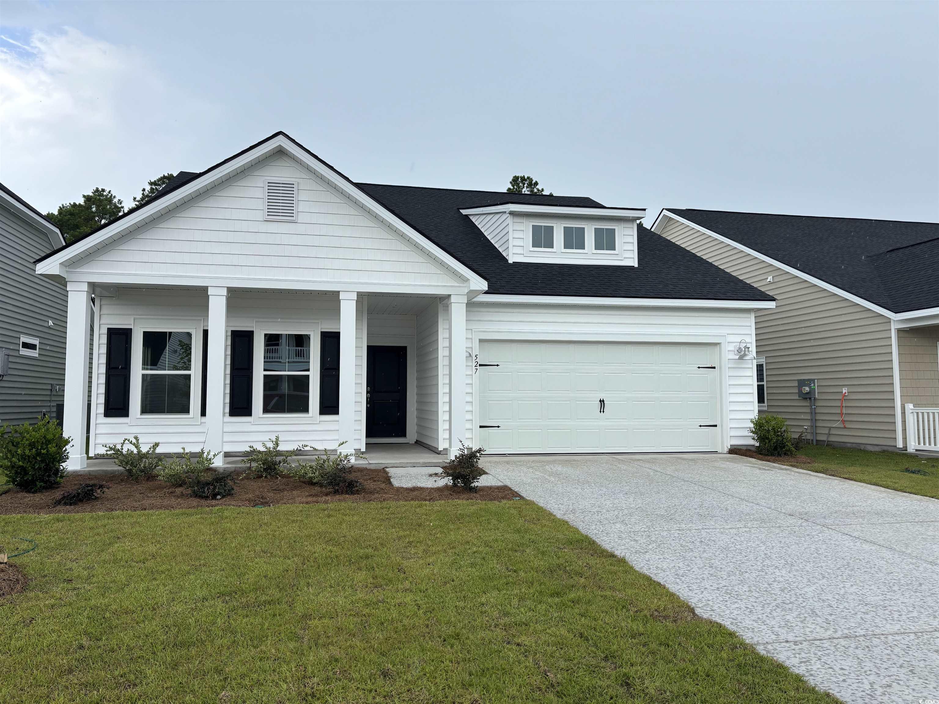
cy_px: 352
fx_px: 705
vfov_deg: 53.1
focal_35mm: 26
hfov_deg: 67.3
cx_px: 470
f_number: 1.6
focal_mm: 5.96
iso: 50
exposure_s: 1/1016
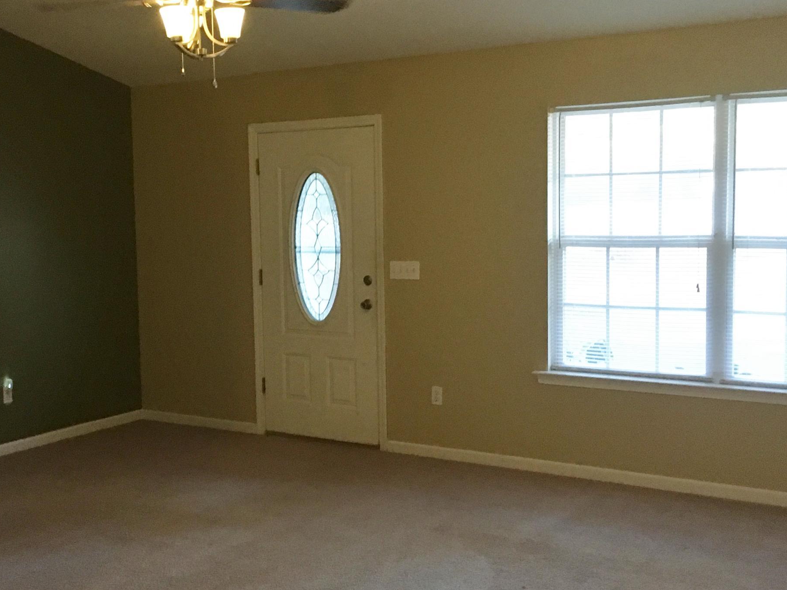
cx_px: 285
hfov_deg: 39.3
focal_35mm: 48
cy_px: 293
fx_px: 1091
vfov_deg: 30.3
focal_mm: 4.15
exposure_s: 1/20
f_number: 2.2
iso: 200
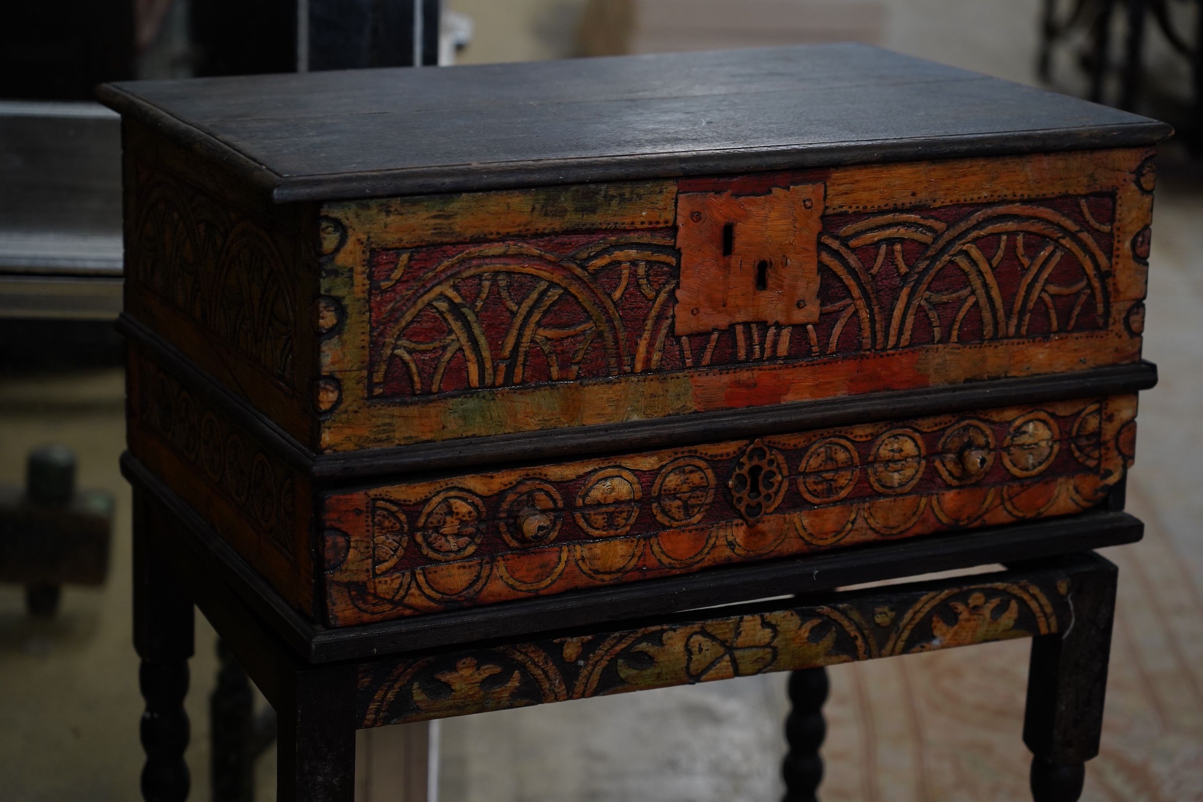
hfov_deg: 26.3
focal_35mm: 77
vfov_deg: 17.7
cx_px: 602
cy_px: 401
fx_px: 2573
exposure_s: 1/125
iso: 1250
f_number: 4
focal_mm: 77
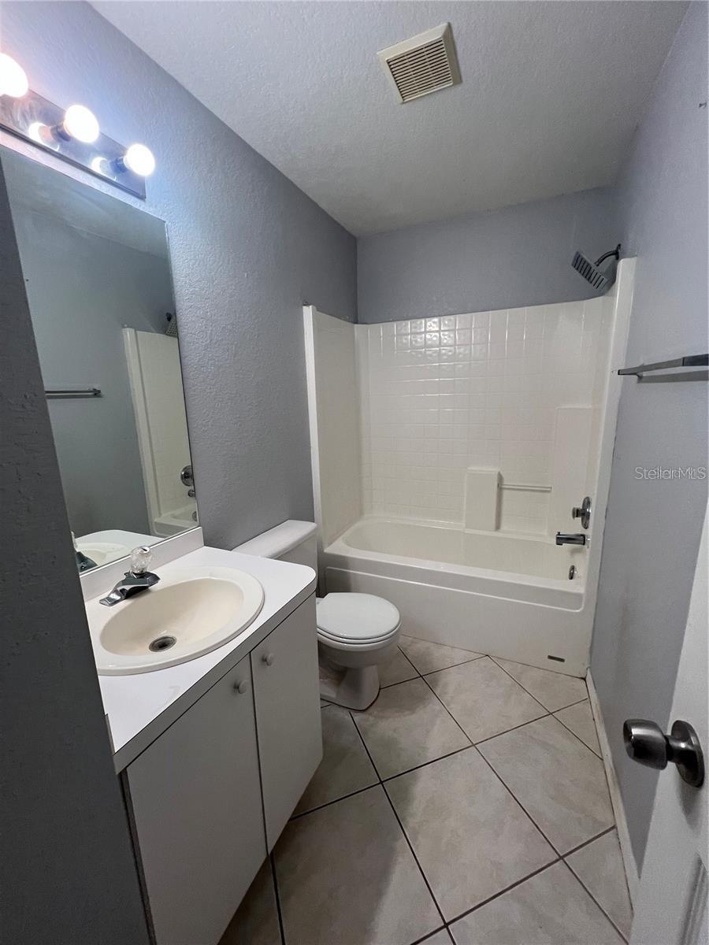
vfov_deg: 106.2
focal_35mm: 13
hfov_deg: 89.9
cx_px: 354
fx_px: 355
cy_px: 472
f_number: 1.8
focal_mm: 1.57
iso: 100
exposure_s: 1/120
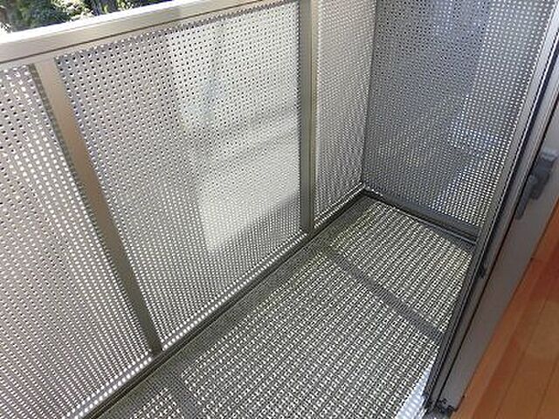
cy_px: 210
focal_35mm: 24
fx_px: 388
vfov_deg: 56.8
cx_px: 280
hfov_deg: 71.6
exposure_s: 1/160
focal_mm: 4.3
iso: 100
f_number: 3.1
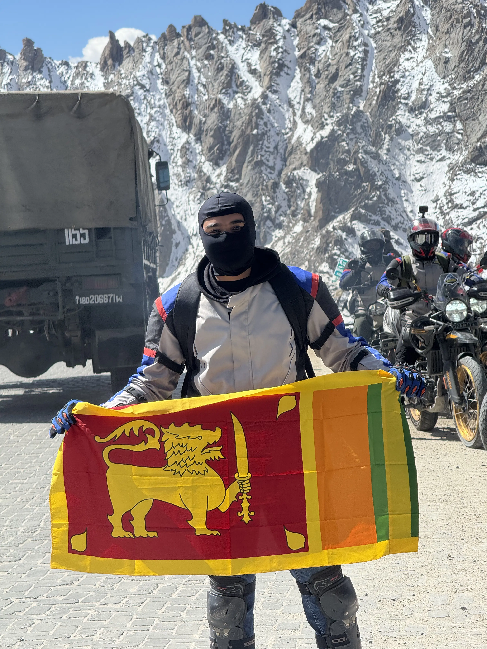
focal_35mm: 120
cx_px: 244
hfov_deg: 12.3
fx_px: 2251
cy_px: 324
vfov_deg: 16.4
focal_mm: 15.66
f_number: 2.8
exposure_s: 1/1513
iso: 50
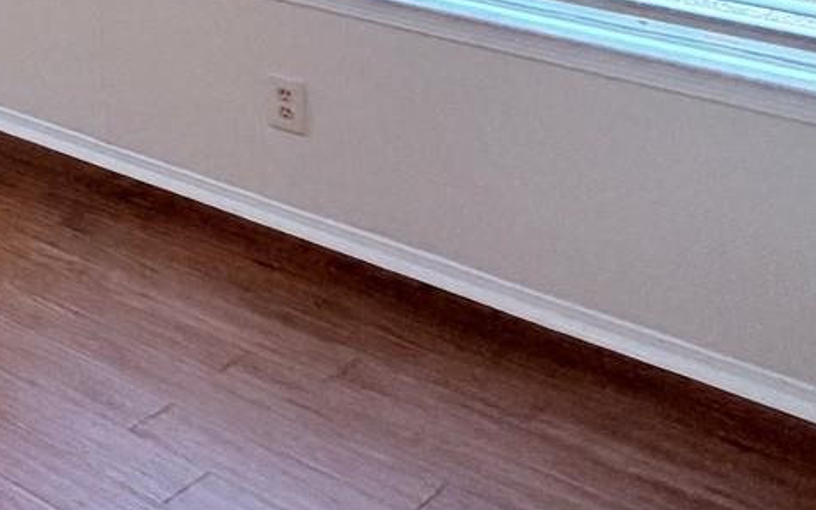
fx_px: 1423
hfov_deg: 21.6
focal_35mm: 64
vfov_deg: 16.4
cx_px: -625
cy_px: -460
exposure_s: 1/120
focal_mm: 2.22
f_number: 2.2
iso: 250
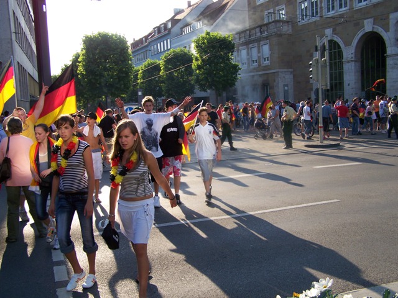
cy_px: 149
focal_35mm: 38
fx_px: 437
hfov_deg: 49.0
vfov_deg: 37.7
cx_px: 199
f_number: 2.8
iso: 80
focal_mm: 6.3
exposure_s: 1/500
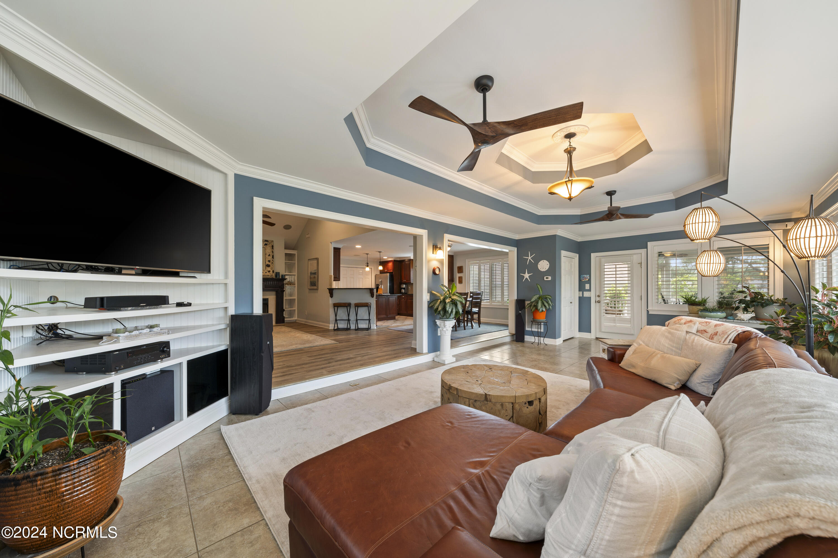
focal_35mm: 12
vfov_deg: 90.0
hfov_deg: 112.6
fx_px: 279
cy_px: 279
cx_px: 419
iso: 100
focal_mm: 12
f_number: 9
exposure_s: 1.6
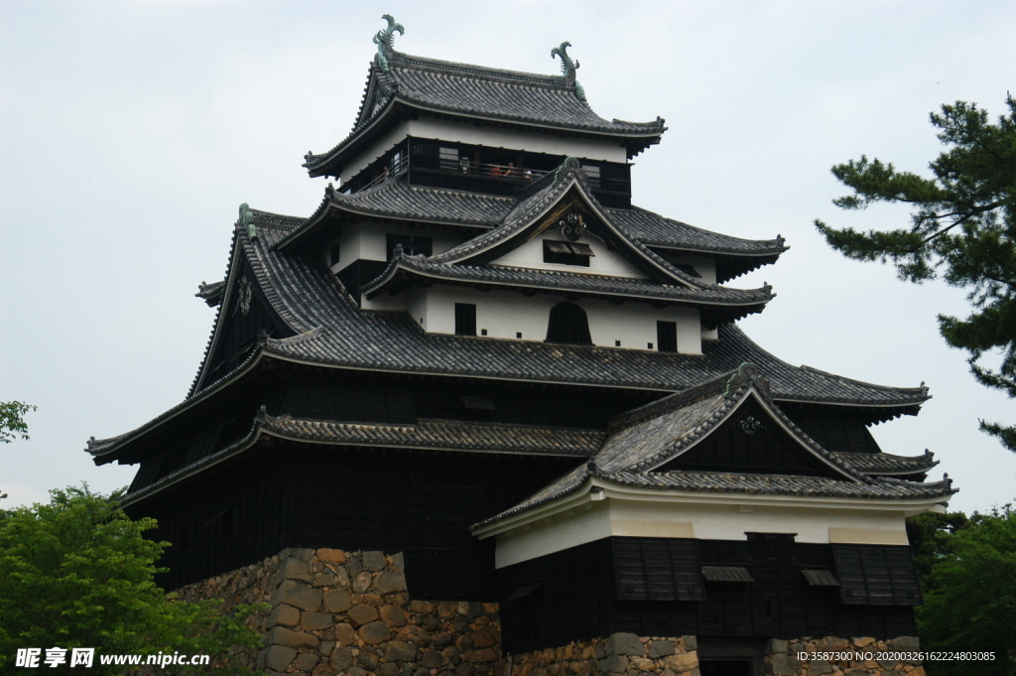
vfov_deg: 18.9
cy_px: 338
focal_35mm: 72
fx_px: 2030
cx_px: 508
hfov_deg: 28.1
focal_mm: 48
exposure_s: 1/160
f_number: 6.7
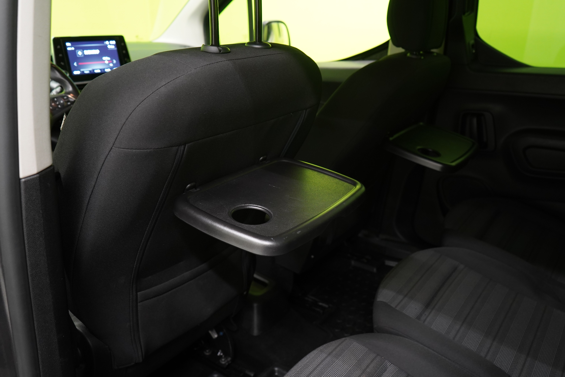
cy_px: 188
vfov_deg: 45.0
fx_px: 455
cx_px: 282
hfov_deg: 63.7
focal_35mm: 29
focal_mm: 29
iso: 1600
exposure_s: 1/20
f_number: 5
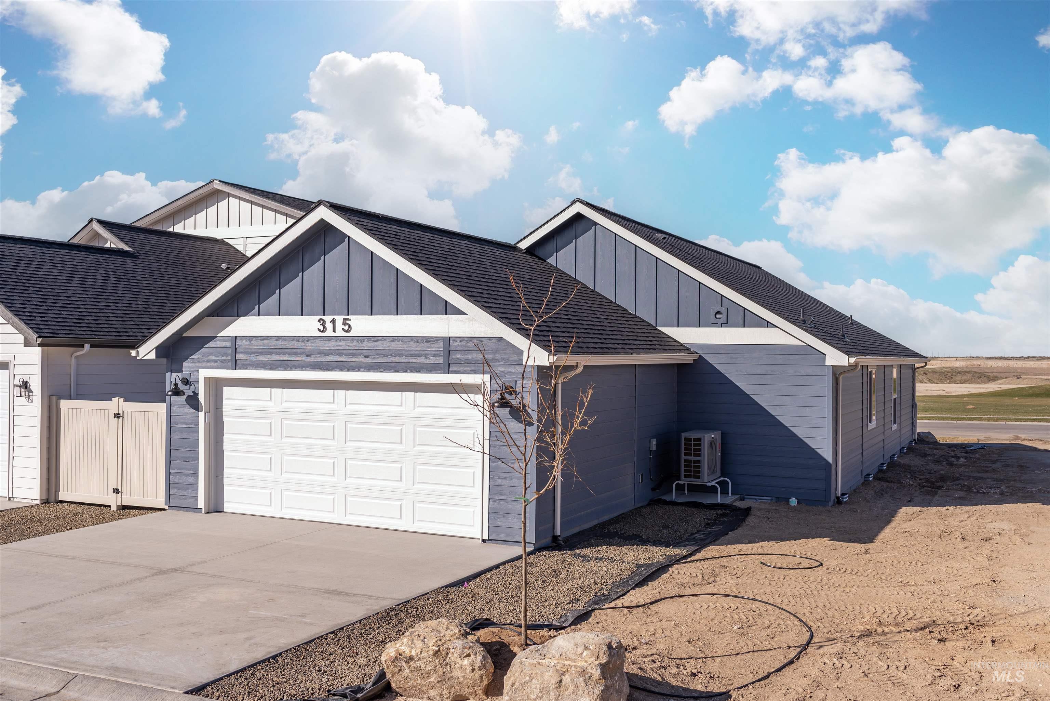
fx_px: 1021
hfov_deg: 54.4
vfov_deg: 37.9
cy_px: 350
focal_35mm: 35
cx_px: 525
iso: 100
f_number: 5
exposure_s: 1/800
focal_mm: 35
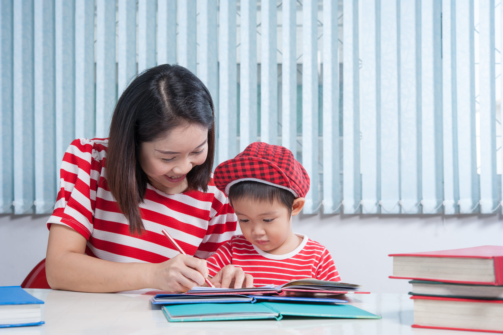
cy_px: 168
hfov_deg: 33.4
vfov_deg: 22.6
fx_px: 838
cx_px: 252
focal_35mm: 60
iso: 400
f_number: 8
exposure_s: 1/160
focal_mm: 60
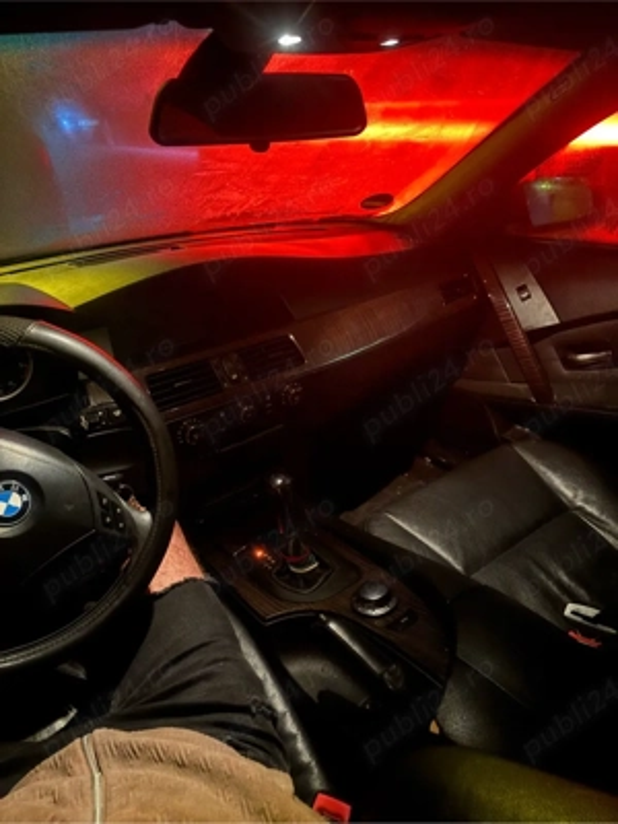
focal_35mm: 26
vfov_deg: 67.3
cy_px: 412
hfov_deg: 53.1
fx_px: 619
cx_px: 309
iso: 1250
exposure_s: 1/2
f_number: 1.6
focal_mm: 5.96
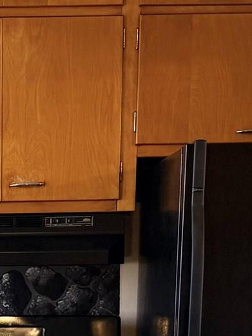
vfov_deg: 17.3
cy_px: 453
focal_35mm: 106
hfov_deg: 13.6
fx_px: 1030
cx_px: -48
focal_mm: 6.76
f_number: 1.78
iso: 50
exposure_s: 1/147
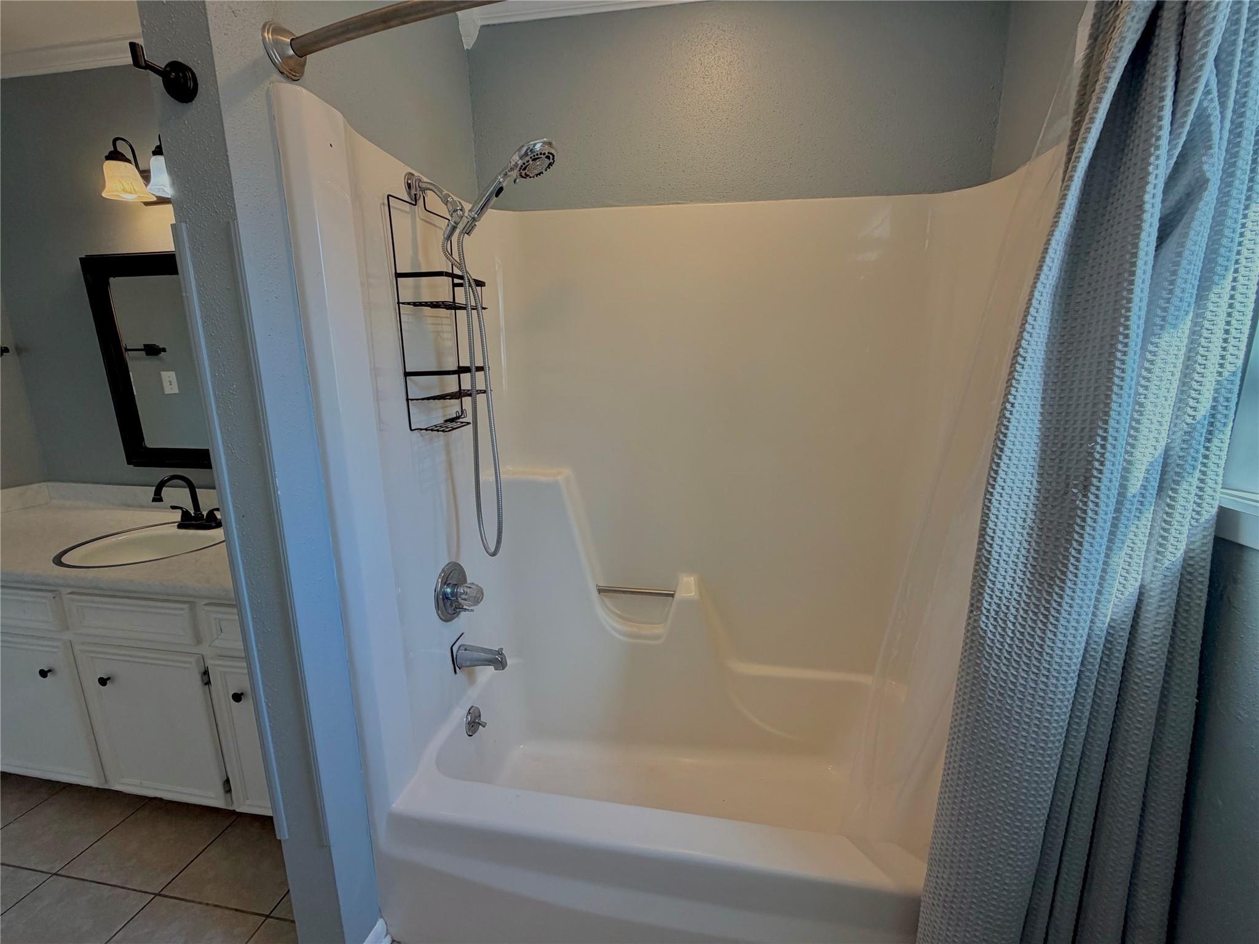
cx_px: 630
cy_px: 472
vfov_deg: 85.7
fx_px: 509
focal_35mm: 14
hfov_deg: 102.1
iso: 160
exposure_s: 1/120
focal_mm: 2.22
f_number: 2.2
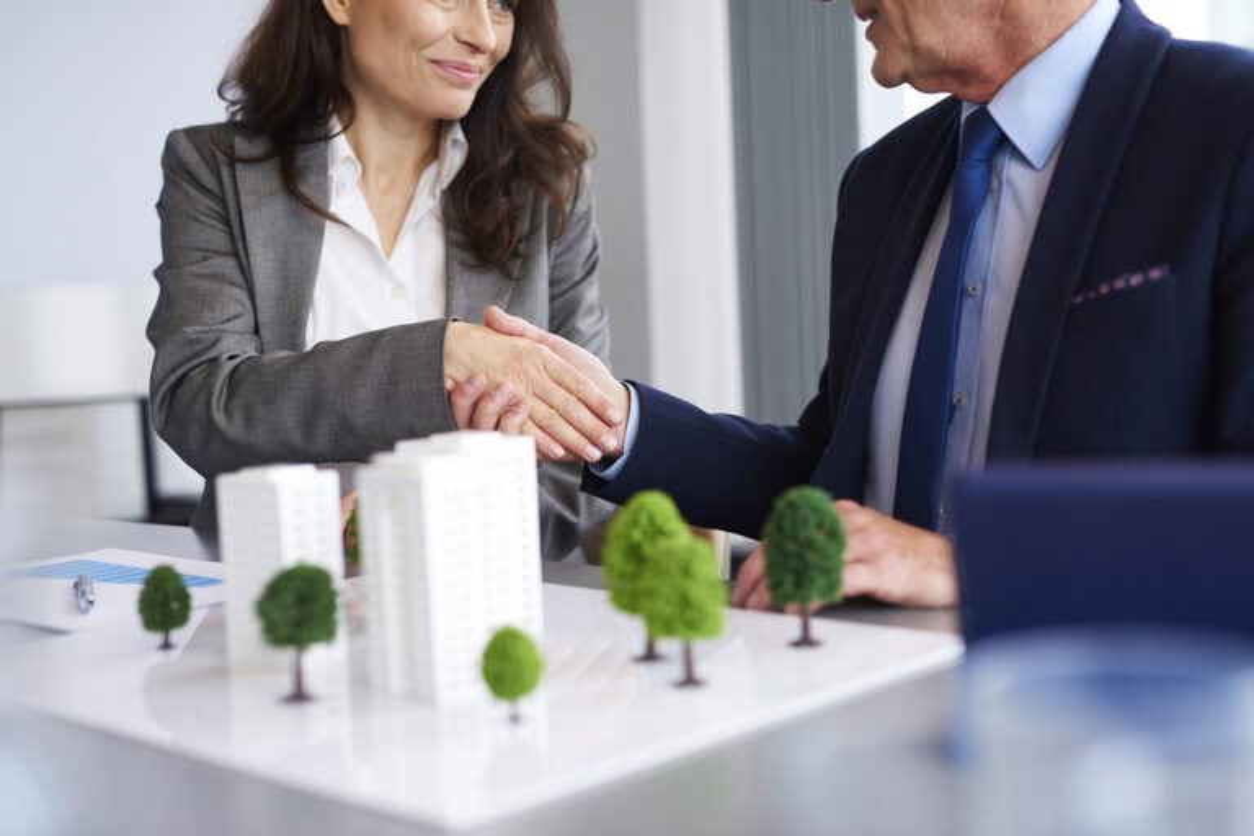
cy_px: 418
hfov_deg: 39.6
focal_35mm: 50
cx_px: 627
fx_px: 1742
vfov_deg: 27.0
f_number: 2.5
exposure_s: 1/125
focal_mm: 50
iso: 200
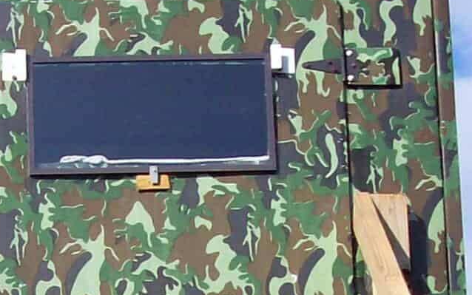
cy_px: 438
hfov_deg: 13.6
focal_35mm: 153
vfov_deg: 8.4
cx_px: 107
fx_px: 1968
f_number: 4.8
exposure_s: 1/711
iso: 80
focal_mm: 6
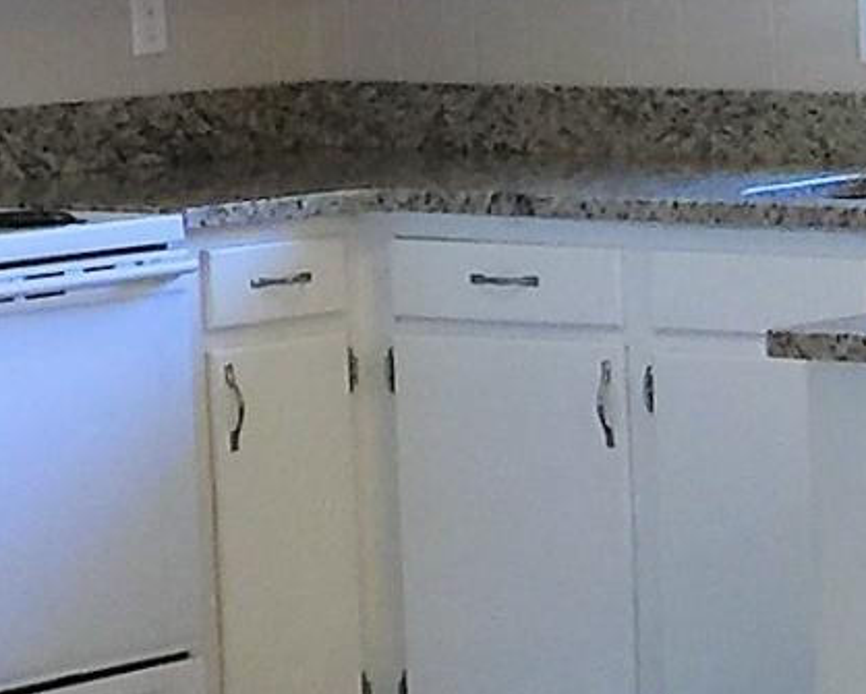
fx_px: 5207
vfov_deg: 7.6
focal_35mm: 203
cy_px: 389
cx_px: 1809
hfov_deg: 8.9
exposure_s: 1/15
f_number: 2.2
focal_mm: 4.15
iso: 40
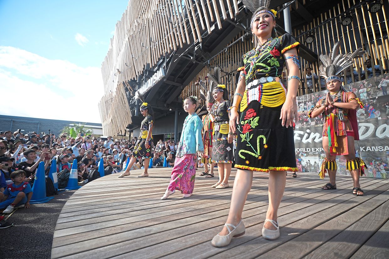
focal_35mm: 16
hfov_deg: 96.8
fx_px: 173
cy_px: 130
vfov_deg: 73.7
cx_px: 194
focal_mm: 16
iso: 100
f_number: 2.8
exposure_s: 1/250
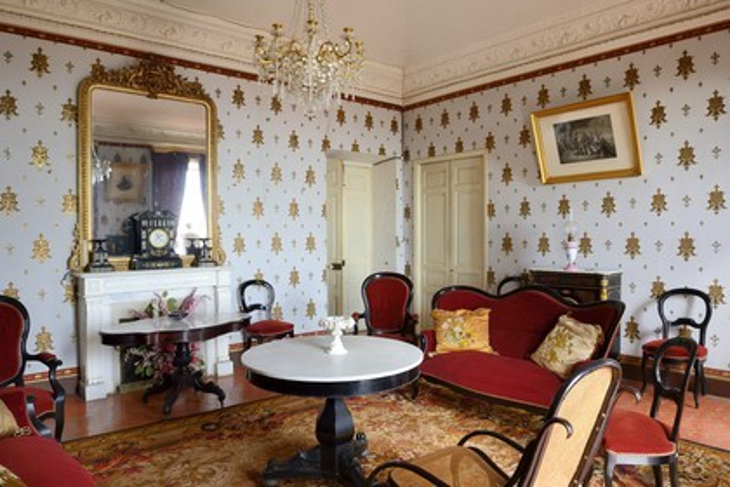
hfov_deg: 73.7
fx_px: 487
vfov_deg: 53.1
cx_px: 365
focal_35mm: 24
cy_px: 244
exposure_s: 1/3.33
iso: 200
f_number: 8
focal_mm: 24
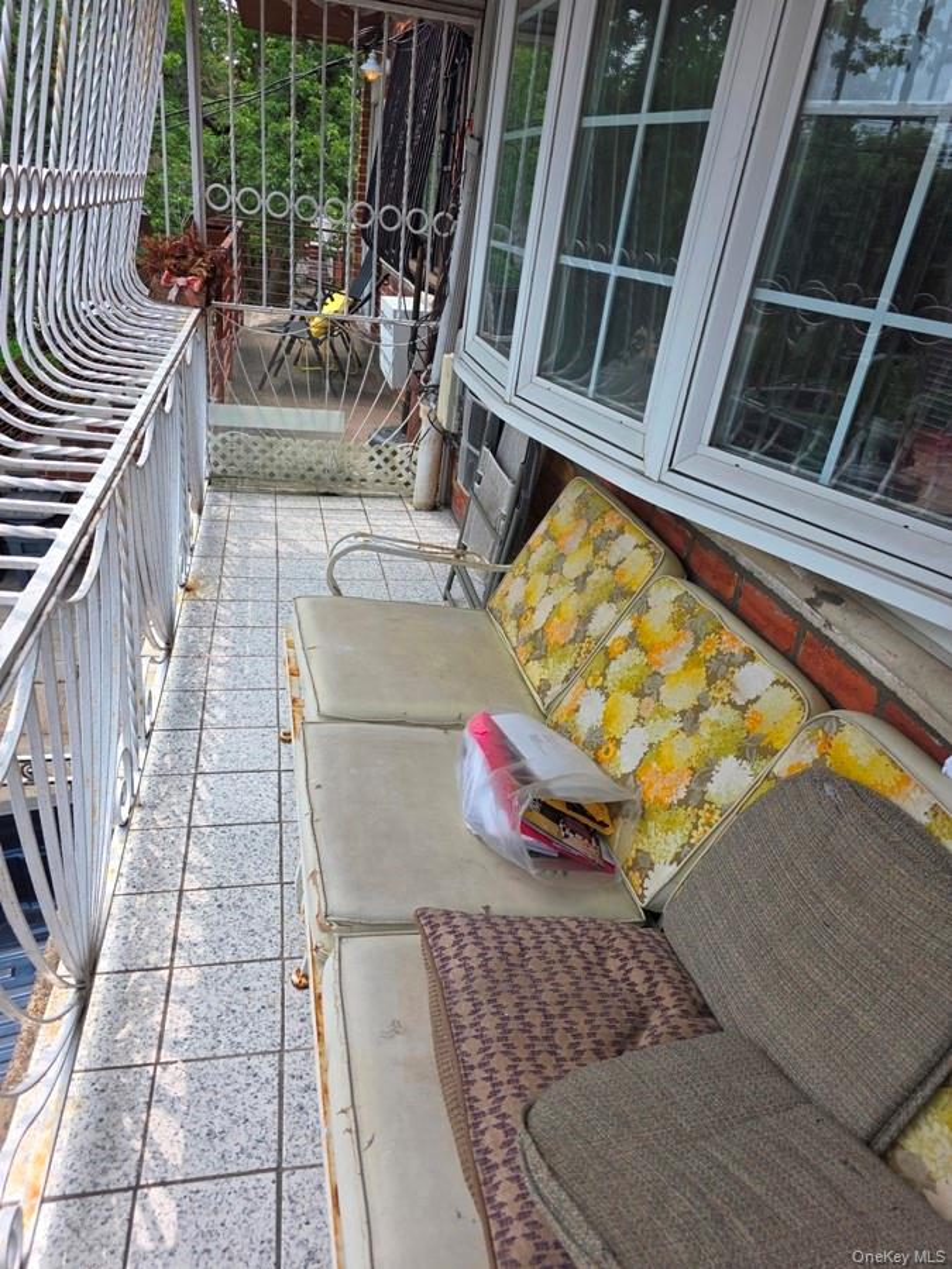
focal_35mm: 23
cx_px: 476
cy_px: 634
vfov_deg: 73.9
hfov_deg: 58.9
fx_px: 843
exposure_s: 1/312
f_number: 1.7
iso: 12
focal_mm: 6.3
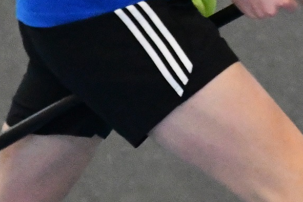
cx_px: 481
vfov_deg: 0.9
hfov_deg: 1.4
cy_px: -35
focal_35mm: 1451
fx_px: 12212
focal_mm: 200
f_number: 5.3
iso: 9000
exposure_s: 1/500
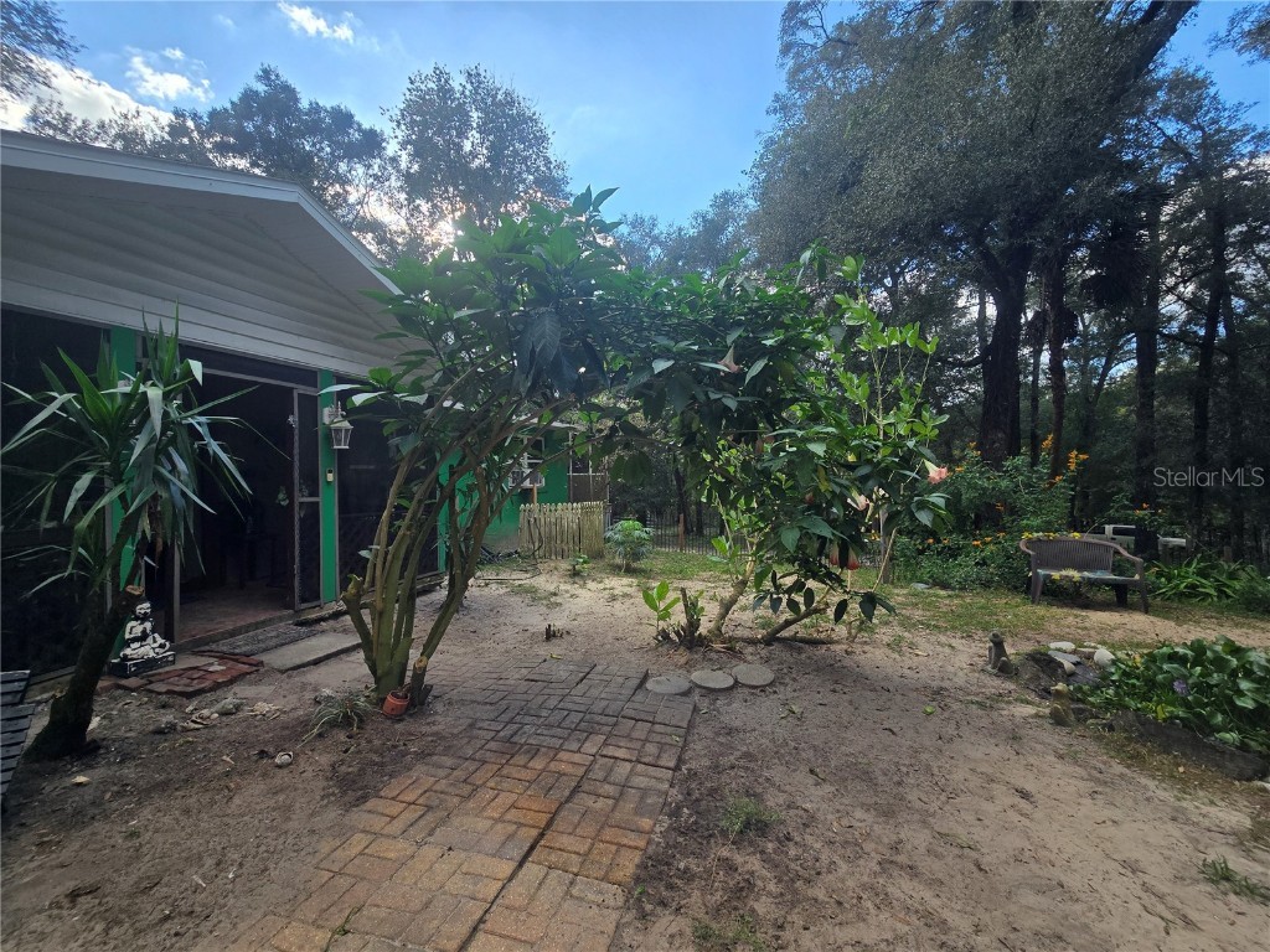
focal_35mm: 13
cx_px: 635
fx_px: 477
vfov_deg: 89.9
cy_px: 476
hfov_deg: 106.2
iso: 50
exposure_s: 1/480
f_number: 2.2
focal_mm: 2.2
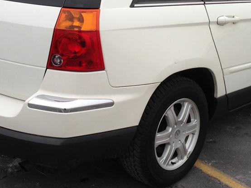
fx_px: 442
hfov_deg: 31.7
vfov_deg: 23.8
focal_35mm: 61
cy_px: 46
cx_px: 134
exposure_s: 1/669
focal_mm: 4.13
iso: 50
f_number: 2.4
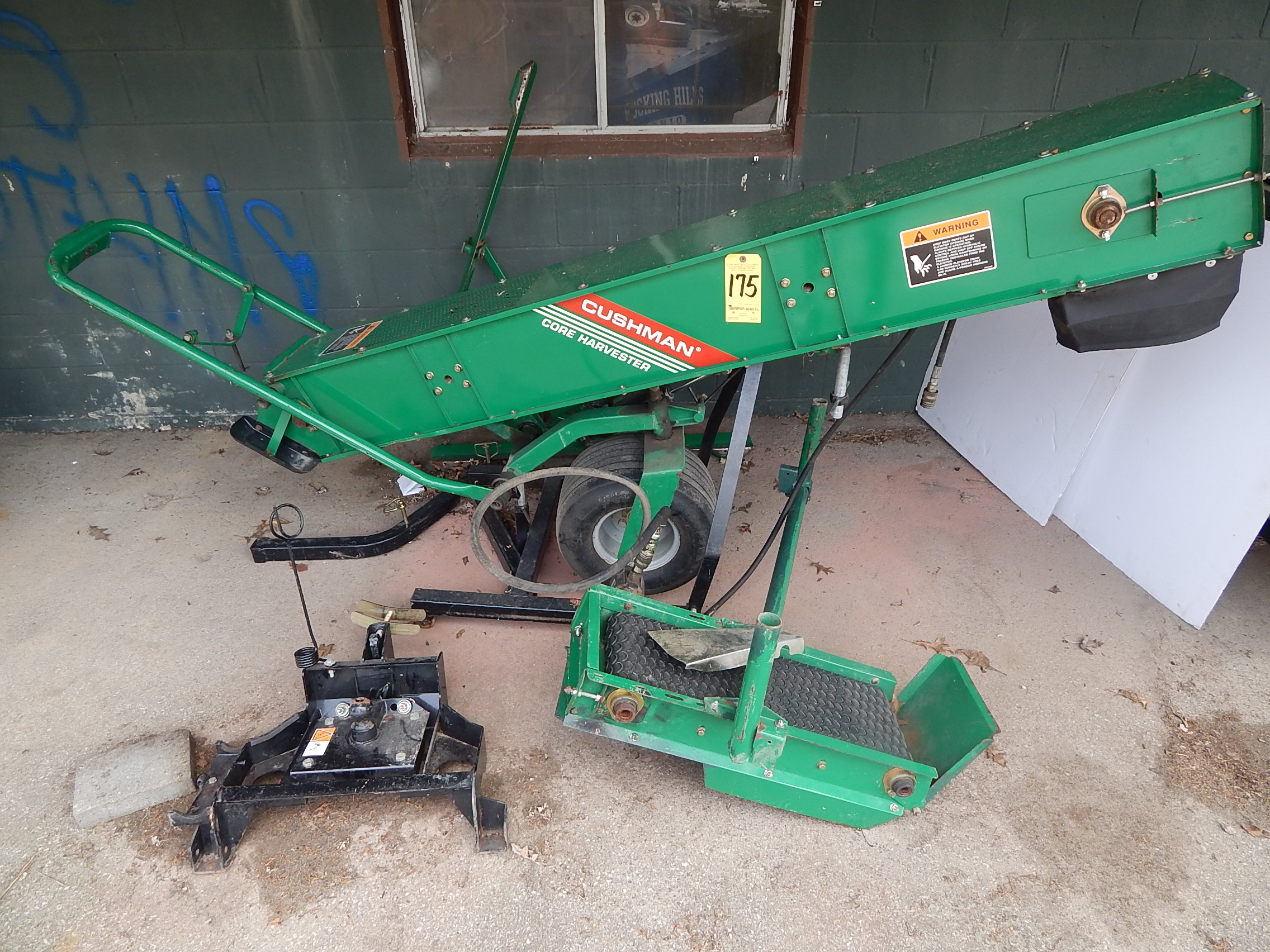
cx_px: 635
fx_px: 844
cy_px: 476
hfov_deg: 73.9
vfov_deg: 58.9
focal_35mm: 23
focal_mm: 4
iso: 125
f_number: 3
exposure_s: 1/125
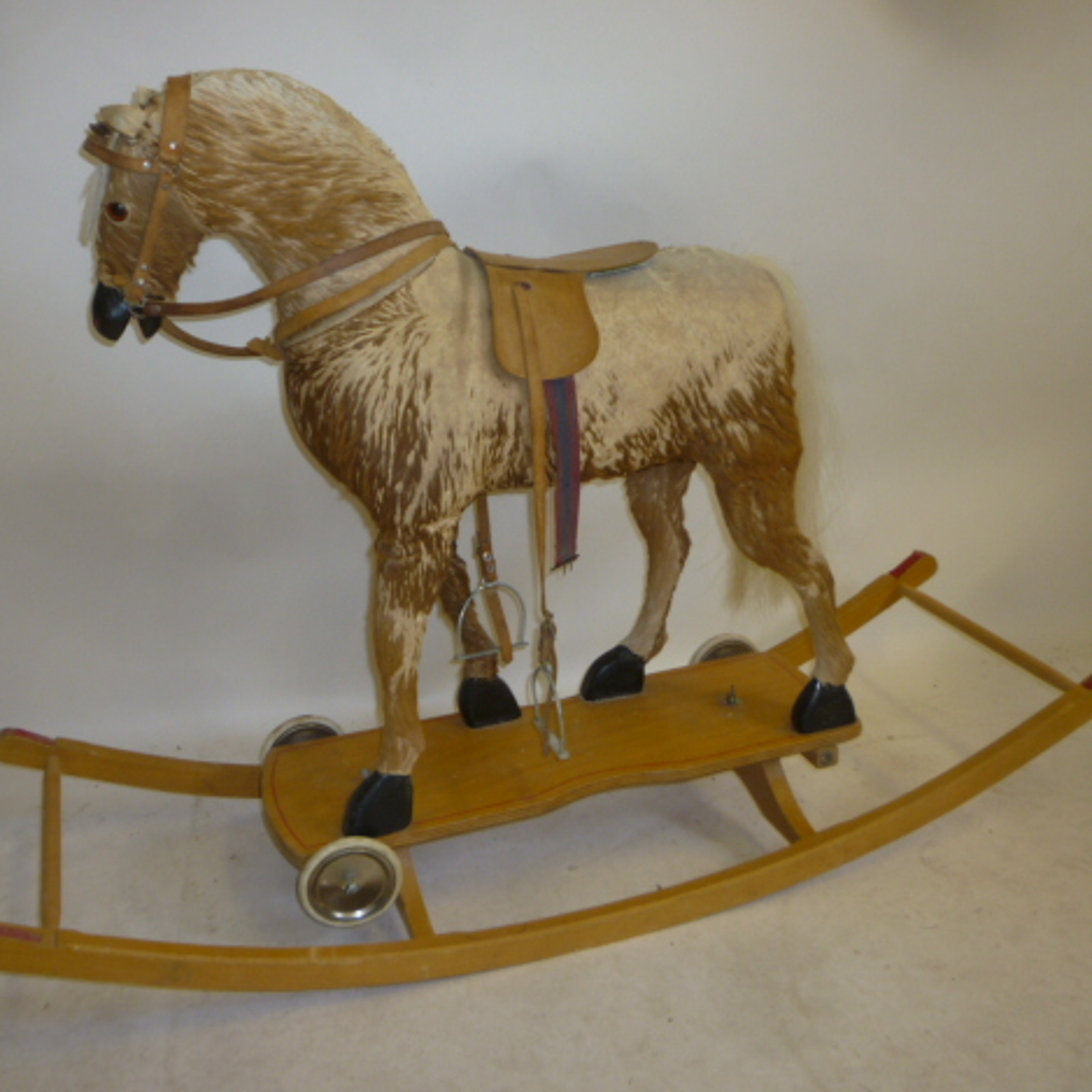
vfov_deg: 47.2
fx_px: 1249
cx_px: 494
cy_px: 547
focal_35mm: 35
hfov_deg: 47.2
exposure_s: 1/30
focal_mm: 5.2
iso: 100
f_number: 3.3
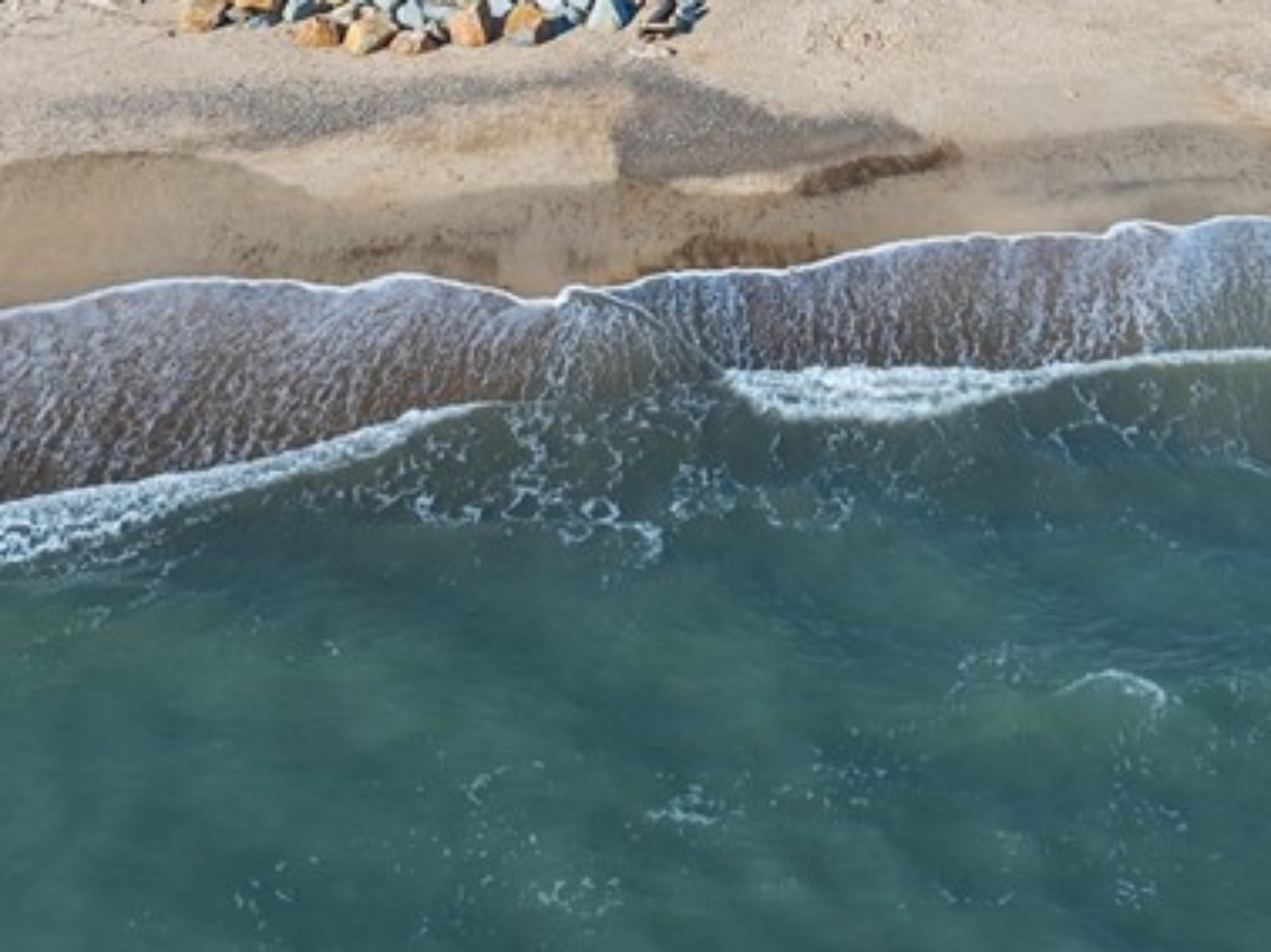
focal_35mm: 65
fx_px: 2385
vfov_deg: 20.9
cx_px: 841
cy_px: -225
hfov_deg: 29.6
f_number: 4
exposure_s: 1/40
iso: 100
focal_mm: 12.29
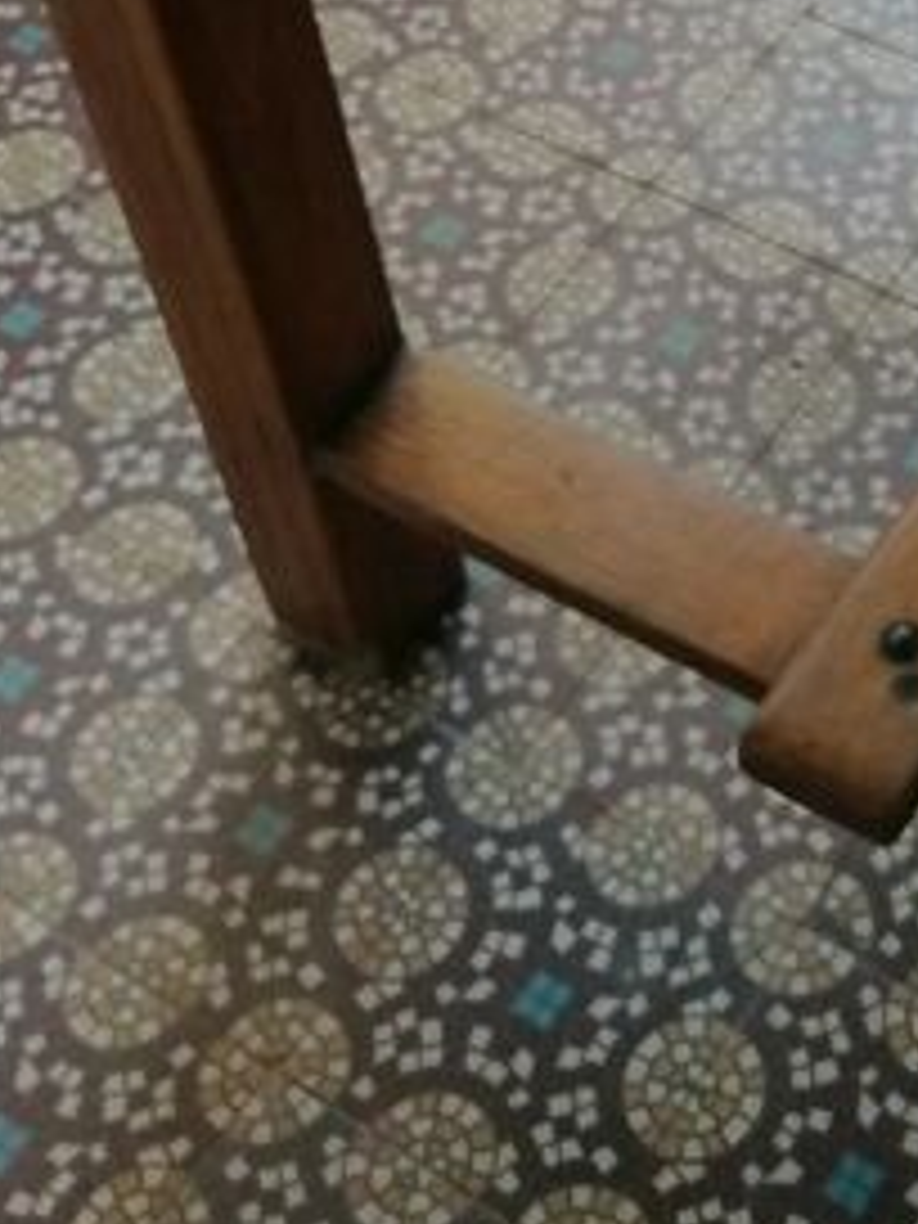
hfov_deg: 19.2
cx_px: 1048
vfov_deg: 24.9
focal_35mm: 73
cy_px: -117
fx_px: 2581
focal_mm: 4.75
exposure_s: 1/33.3
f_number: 1.8
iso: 200
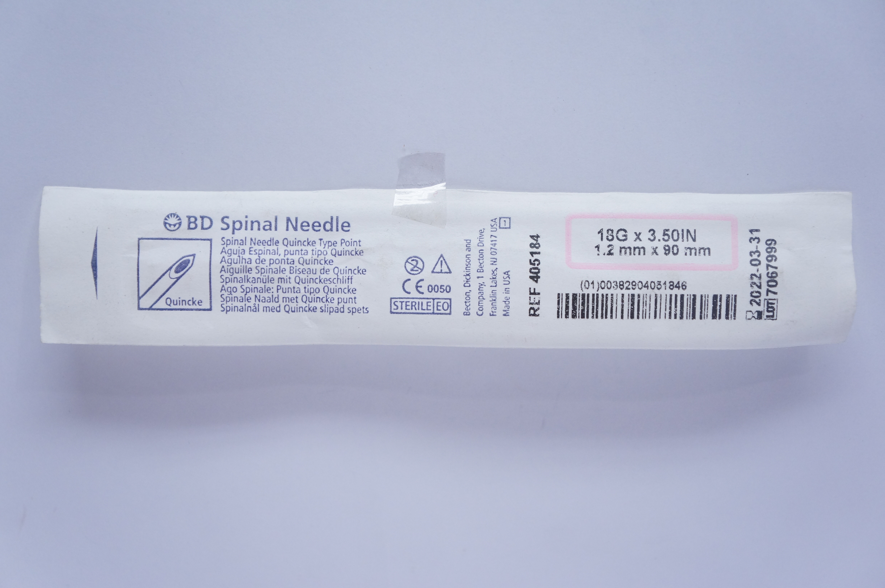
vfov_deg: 23.1
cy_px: 294
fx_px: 1437
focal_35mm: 58
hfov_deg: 34.2
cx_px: 442
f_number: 4.5
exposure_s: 1/160
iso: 800
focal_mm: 39
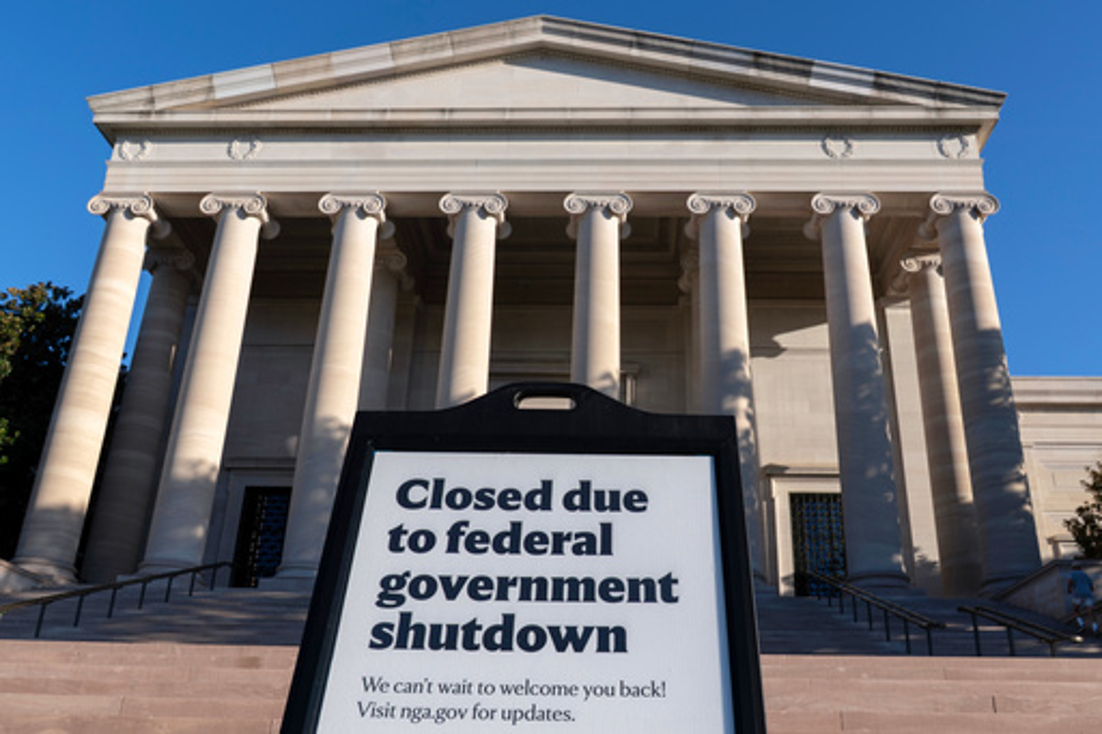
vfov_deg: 51.3
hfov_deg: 71.5
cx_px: 551
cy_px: 367
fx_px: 765
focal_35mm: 25
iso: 100
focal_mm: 25
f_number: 8
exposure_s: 1/250
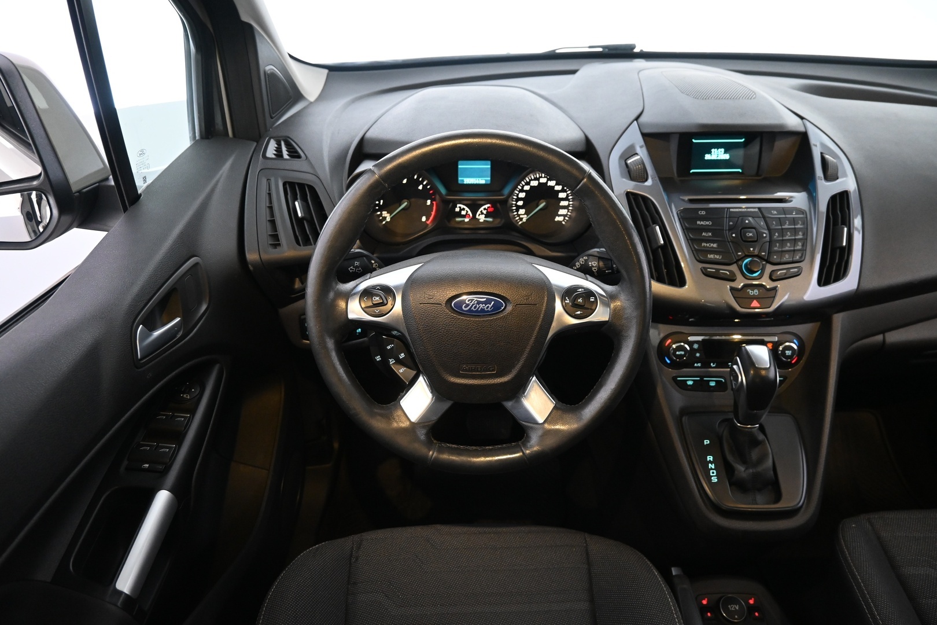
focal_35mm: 24
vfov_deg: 53.1
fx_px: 625
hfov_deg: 73.7
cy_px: 312
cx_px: 468
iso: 2000
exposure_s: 1/25
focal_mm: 16
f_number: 3.5
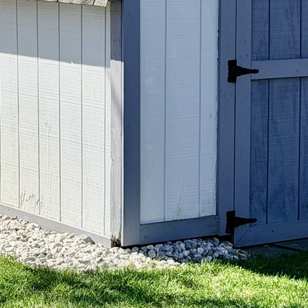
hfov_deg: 12.3
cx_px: 234
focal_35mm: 142
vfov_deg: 12.2
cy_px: 3
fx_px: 1429
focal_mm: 6.76
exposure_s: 1/2762
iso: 64
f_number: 1.78
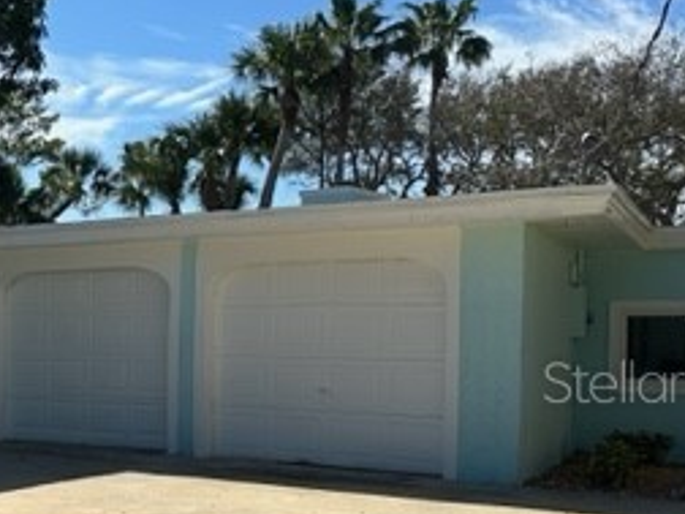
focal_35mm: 61
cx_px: -71
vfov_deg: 23.8
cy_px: 381
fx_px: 1207
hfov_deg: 28.7
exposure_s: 1/7576
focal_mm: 6.86
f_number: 1.78
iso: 80
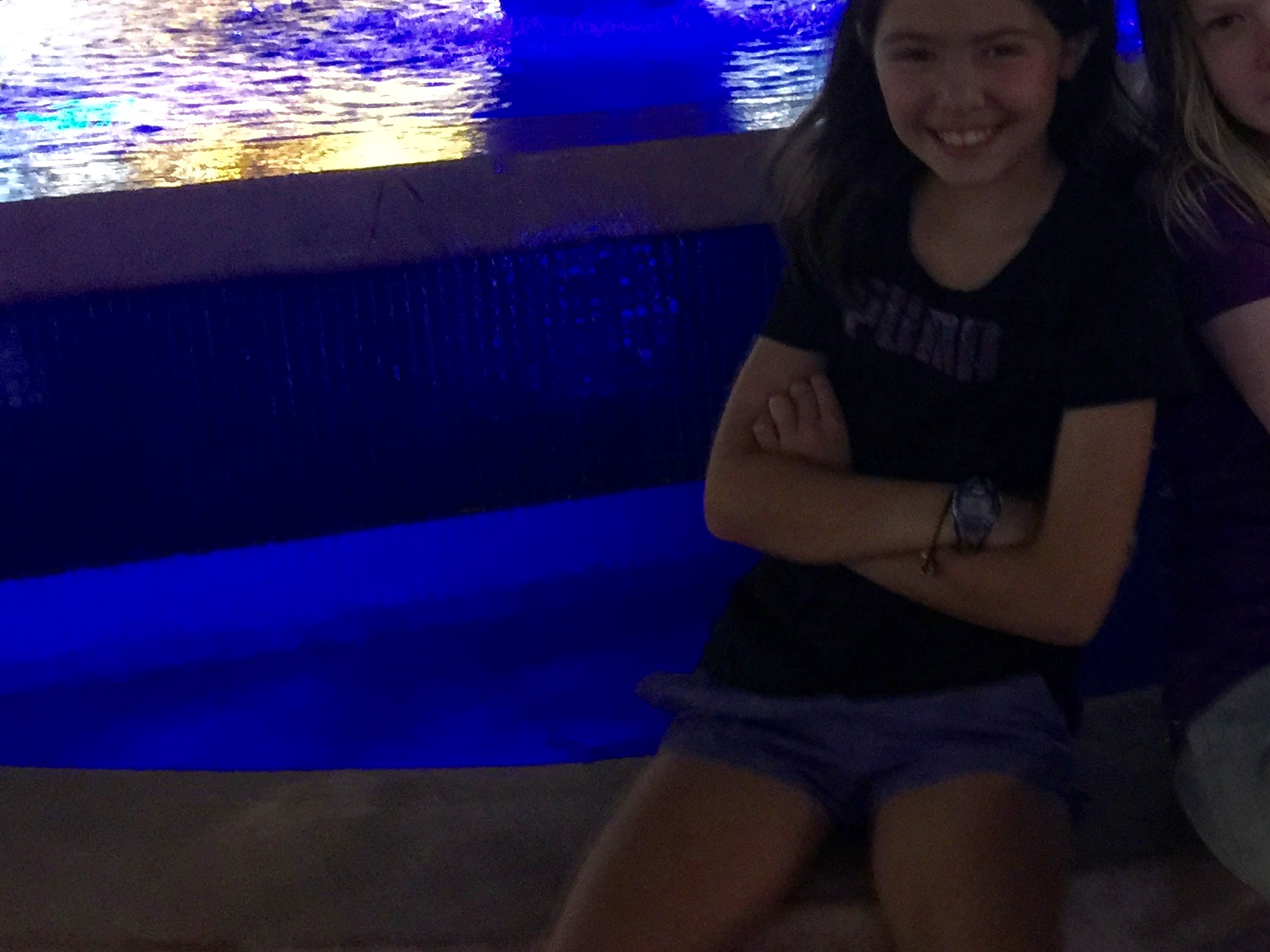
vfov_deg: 22.3
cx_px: 1226
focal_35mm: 65
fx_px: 2385
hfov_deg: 28.3
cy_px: 180
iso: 125
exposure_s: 1/4
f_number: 2.2
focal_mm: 4.15
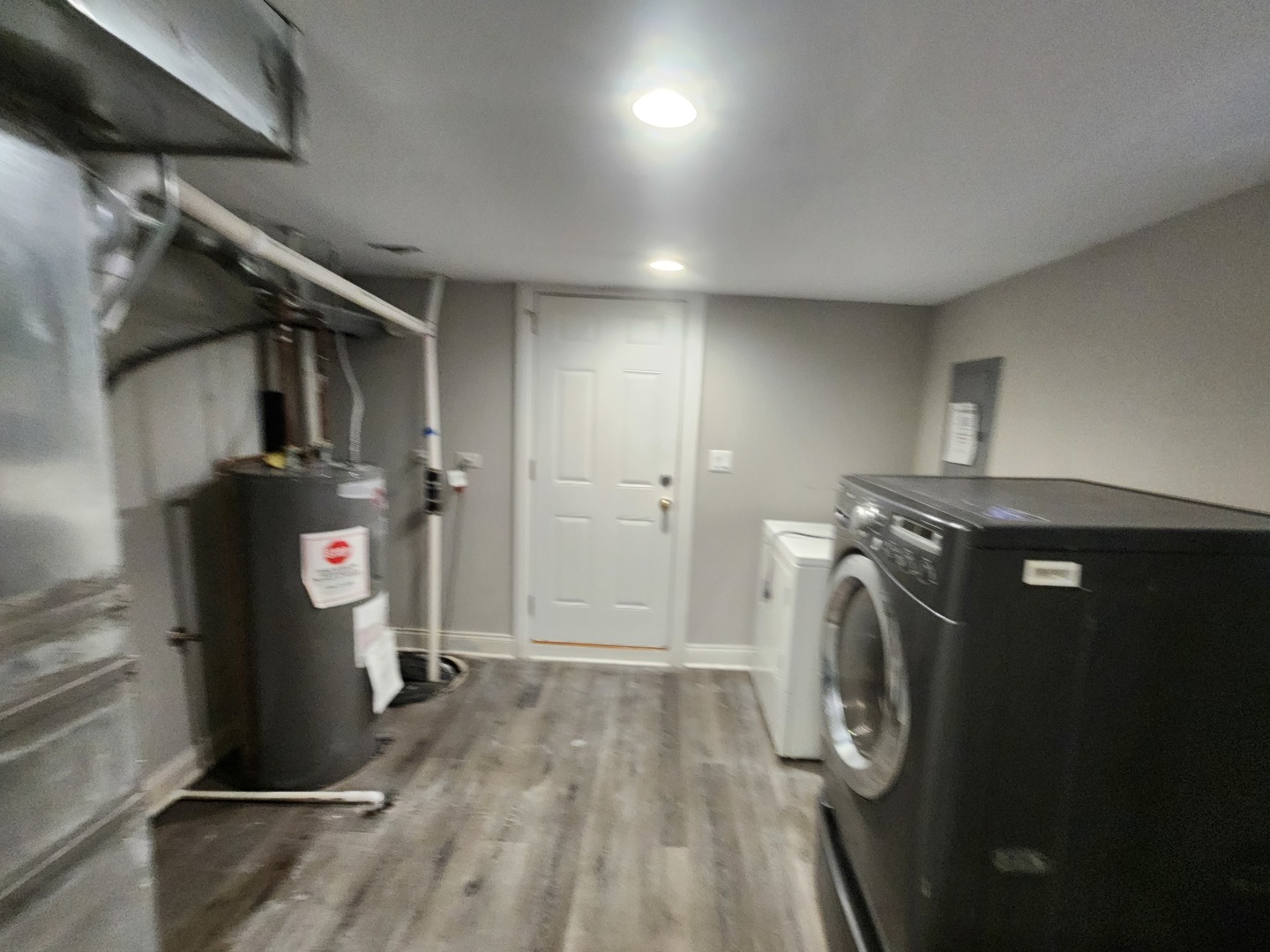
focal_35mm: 13
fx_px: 477
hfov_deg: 106.2
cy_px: 476
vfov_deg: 89.9
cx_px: 635
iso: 320
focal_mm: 2.2
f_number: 2.2
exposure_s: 1/40
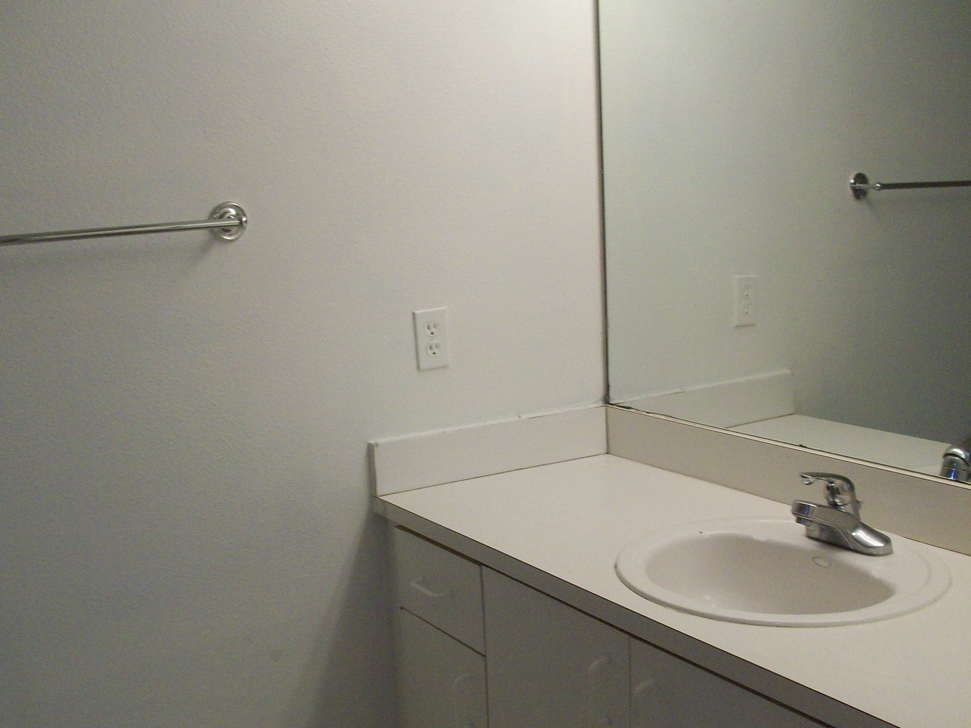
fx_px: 1122
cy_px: 381
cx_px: 475
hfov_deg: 46.8
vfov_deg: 36.0
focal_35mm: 40
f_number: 2.8
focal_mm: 5.7
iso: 160
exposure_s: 1/74.9
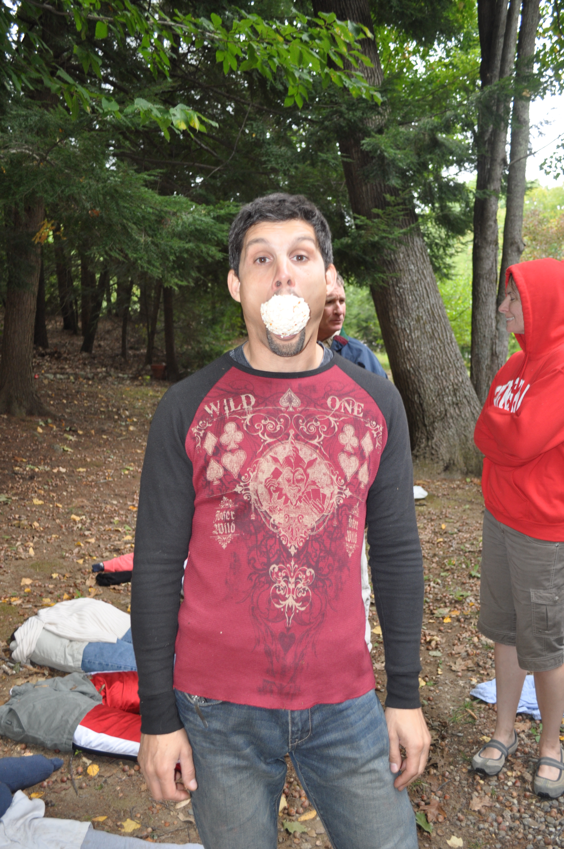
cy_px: 424
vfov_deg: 62.0
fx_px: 707
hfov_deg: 43.5
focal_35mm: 30
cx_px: 282
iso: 400
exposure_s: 1/30
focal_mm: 20
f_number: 3.8
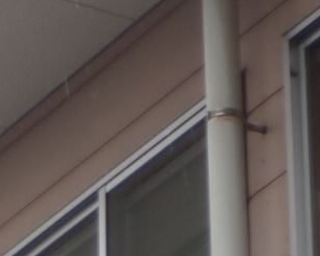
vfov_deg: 4.0
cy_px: -57
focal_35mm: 384
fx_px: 3638
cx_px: -168
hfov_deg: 5.0
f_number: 4.7
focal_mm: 16.79
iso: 125
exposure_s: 1/200
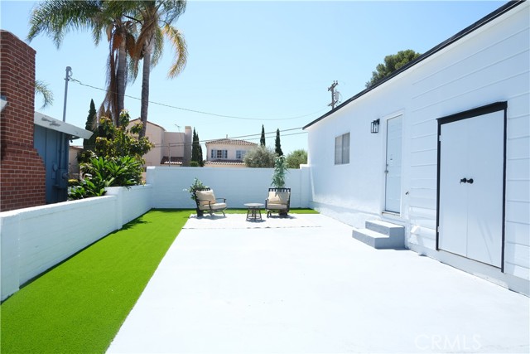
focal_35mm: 23
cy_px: 177
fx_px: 339
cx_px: 265
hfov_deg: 76.1
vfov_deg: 55.1
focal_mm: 15
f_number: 7.1
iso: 160
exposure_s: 1/210
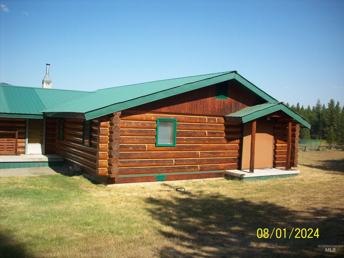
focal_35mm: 37
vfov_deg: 38.7
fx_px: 368
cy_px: 129
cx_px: 172
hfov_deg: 50.1
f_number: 5.6
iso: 80
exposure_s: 1/259
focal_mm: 6.2
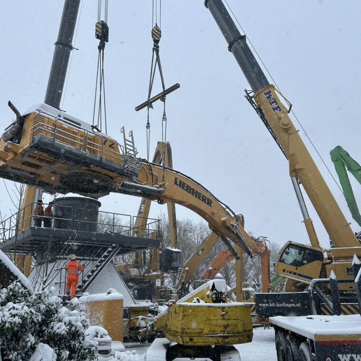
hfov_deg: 52.5
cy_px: 200
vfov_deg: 52.4
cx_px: 179
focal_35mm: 31
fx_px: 366
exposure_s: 1/1224
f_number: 1.5
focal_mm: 5.7
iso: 50
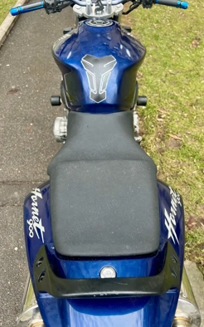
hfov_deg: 44.5
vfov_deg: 66.5
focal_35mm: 28
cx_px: 108
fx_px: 249
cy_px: 164
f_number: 1.5
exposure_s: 1/121
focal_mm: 5.7
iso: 50
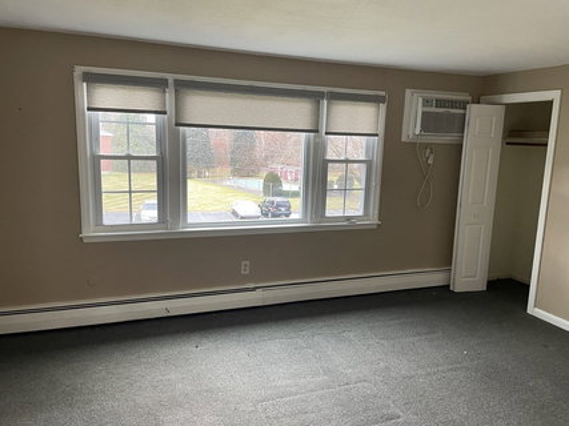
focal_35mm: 26
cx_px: 284
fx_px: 427
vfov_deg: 53.0
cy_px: 213
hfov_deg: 67.3
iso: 125
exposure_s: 1/60
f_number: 1.6
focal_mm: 4.2
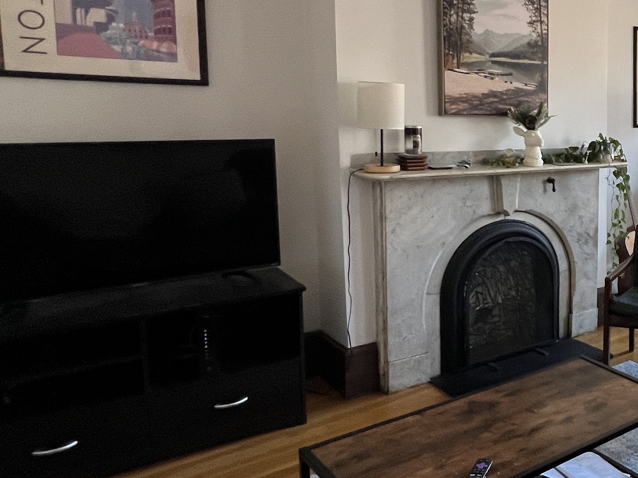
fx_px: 608
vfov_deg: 42.7
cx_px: 688
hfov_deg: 43.8
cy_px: 183
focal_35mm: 33
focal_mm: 1.57
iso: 250
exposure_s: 1/60
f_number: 1.8
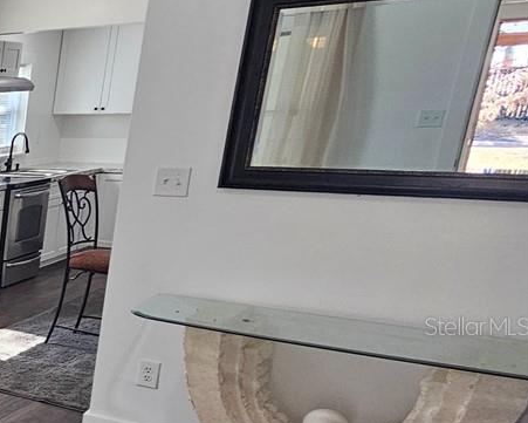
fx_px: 703
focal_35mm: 45
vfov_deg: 32.7
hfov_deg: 23.2
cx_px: -402
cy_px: 326
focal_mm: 2.2
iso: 80
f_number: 2.2
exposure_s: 1/60
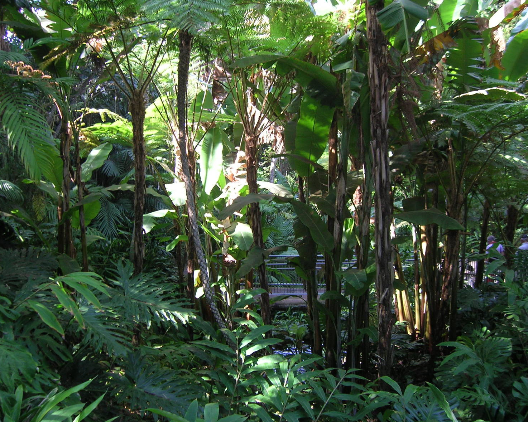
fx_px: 563
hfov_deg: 50.3
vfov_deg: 41.2
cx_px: 267
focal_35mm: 36
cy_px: 209
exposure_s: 1/34
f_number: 2.9
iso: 50
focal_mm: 5.7
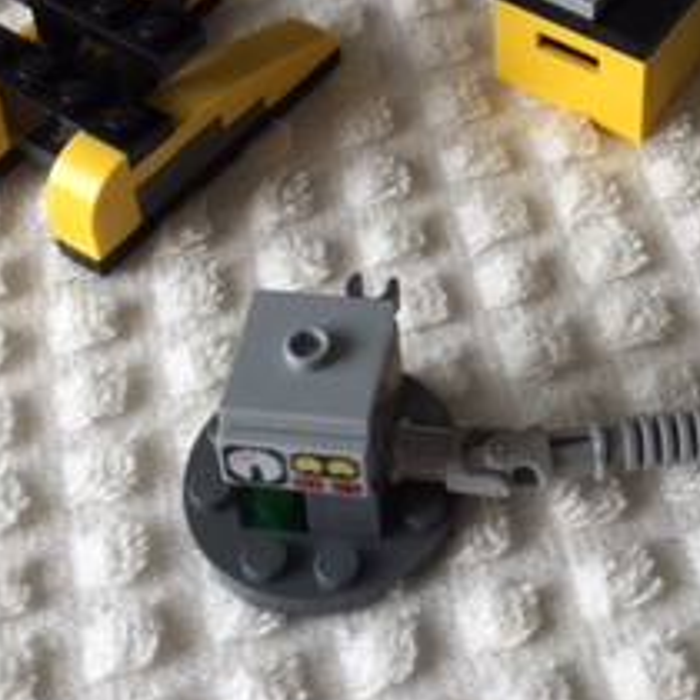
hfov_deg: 21.8
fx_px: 1785
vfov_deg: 21.4
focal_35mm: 78
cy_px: -10
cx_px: 607
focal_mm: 4.15
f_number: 2.2
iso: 50
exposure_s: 1/120
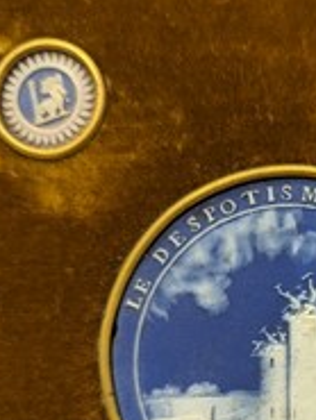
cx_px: 299
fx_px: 632
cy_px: 322
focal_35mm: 52
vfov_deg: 35.8
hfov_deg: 26.9
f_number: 1.85
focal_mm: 6.81
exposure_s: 1/66.2
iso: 86
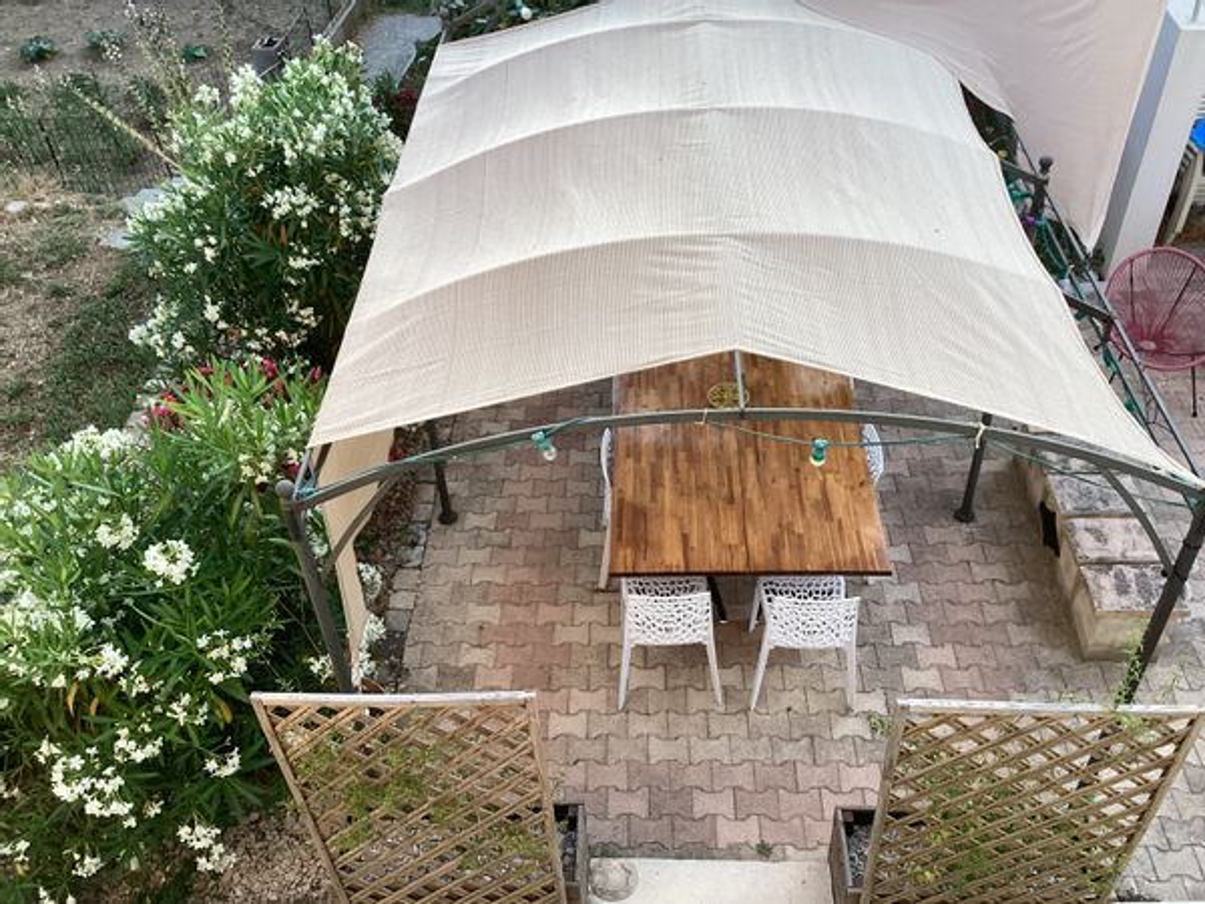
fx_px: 1079
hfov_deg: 58.4
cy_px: 452
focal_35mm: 31
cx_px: 602
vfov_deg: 45.4
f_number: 2.4
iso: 50
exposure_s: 1/120
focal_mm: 3.3
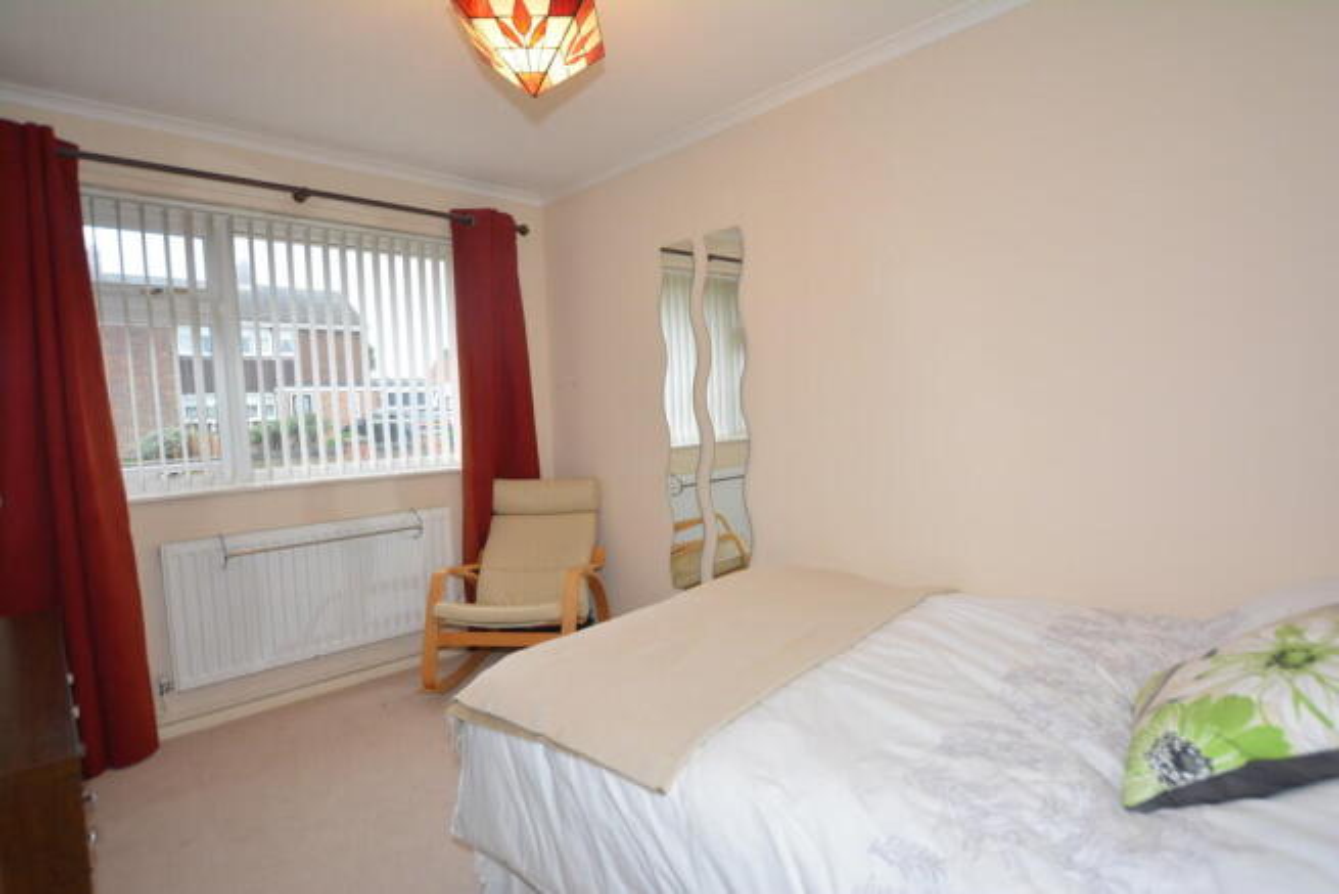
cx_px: 670
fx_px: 558
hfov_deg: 100.4
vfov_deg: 77.4
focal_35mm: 15
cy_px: 447
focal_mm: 10
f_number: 4
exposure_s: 1/60
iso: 720
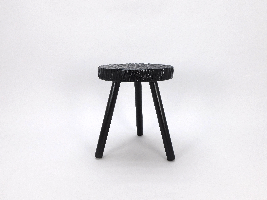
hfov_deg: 60.0
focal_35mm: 30
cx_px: 134
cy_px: 100
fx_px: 231
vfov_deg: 46.8
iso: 125
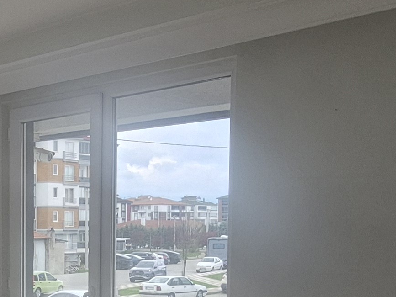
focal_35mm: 60
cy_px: 271
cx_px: 88
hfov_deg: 31.5
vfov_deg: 23.7
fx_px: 686
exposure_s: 1/228
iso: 50
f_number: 2.2
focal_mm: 1.74
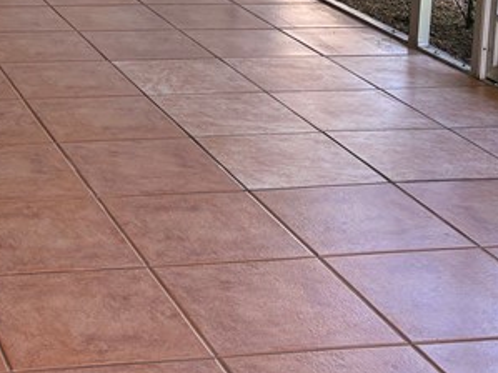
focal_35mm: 89
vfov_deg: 15.7
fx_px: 1280
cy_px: -128
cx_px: -52
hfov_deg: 20.9
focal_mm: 5.96
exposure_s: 1/174
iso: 64
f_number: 1.6
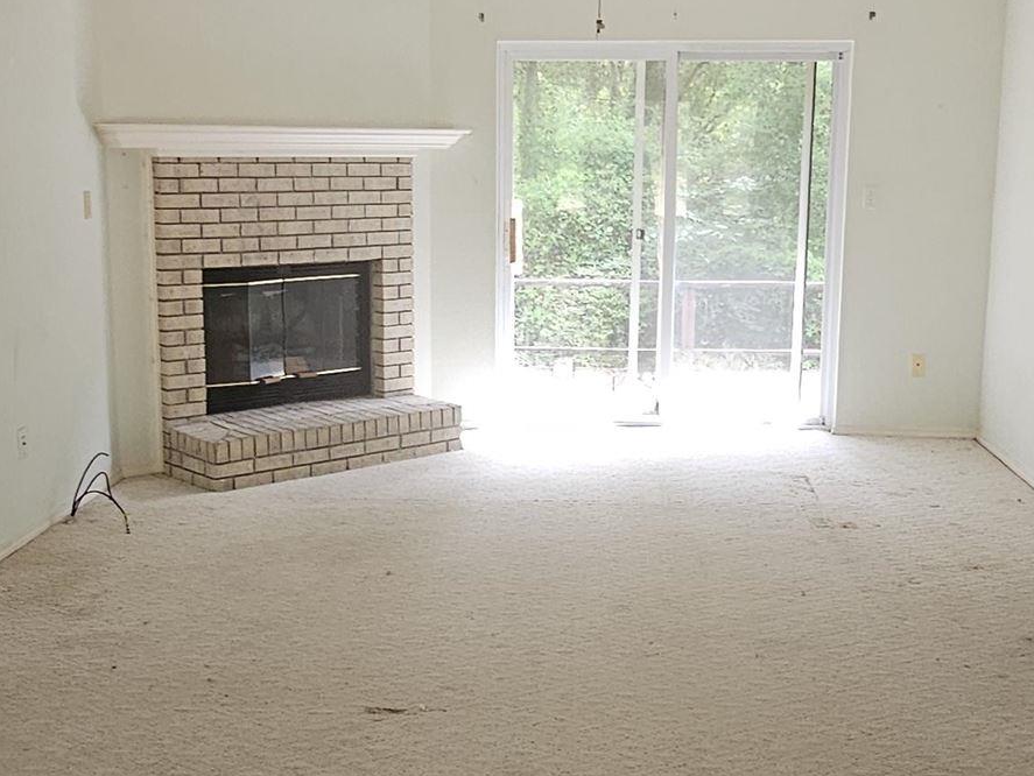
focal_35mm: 45
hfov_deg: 42.1
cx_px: 502
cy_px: 404
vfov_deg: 32.2
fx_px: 1345
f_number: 2.2
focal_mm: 2.2
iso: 80
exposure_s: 1/60
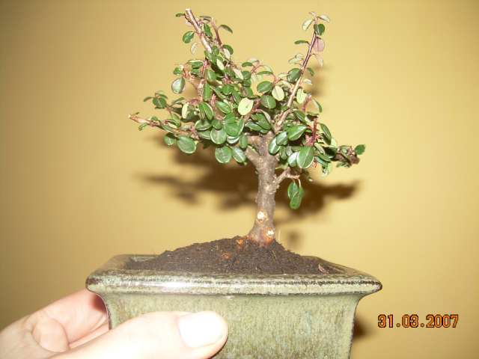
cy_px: 180
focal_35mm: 38
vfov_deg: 37.7
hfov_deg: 49.0
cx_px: 240
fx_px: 526
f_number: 2.8
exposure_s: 1/60
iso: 50
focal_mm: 6.3
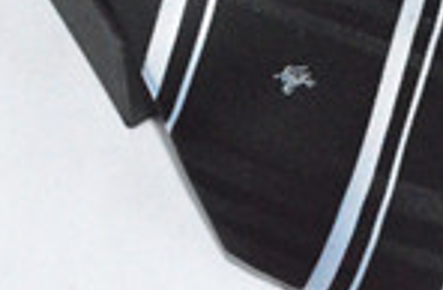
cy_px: -144
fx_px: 2799
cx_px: 195
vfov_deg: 5.9
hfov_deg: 9.0
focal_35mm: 229
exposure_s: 1/250
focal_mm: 45
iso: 6400
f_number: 29
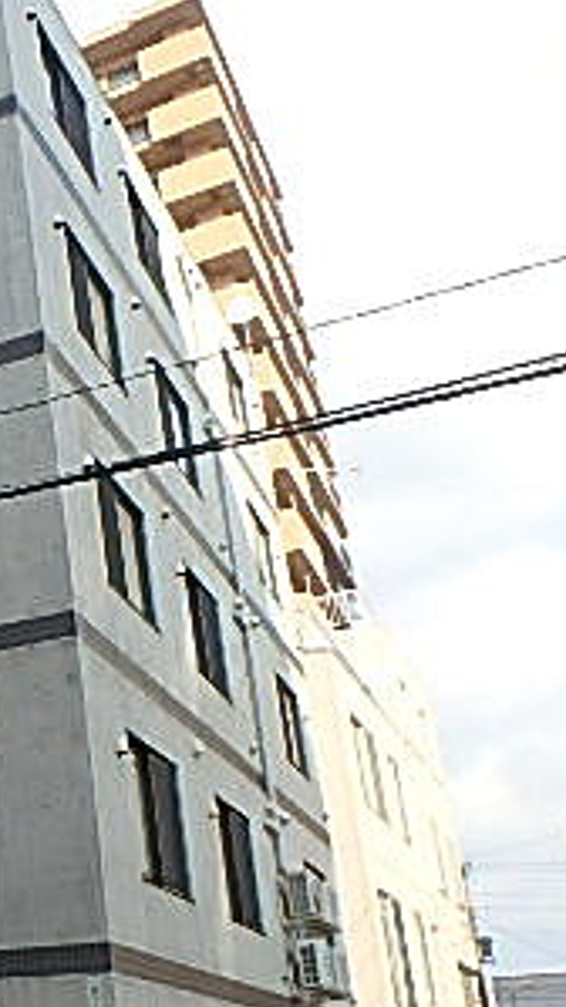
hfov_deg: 20.7
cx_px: -290
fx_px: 1308
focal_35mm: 49
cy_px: 647
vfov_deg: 41.7
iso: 125
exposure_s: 1/640
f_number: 3.5
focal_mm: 3.7
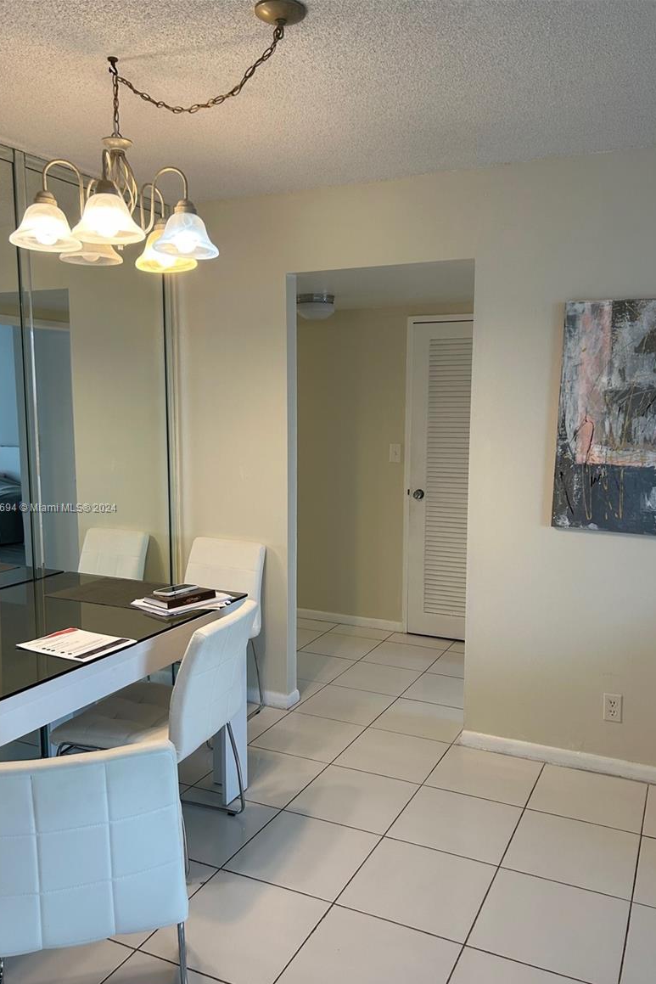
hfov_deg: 46.4
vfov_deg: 65.5
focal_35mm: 28
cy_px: 509
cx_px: 343
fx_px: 765
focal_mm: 5.7
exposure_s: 1/120
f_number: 1.5
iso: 100
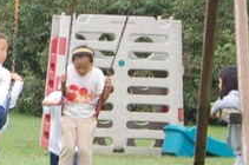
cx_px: -90
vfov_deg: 3.2
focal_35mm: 432
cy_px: -19
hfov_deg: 4.8
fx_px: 2983
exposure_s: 1/200
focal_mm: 38
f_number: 7.1
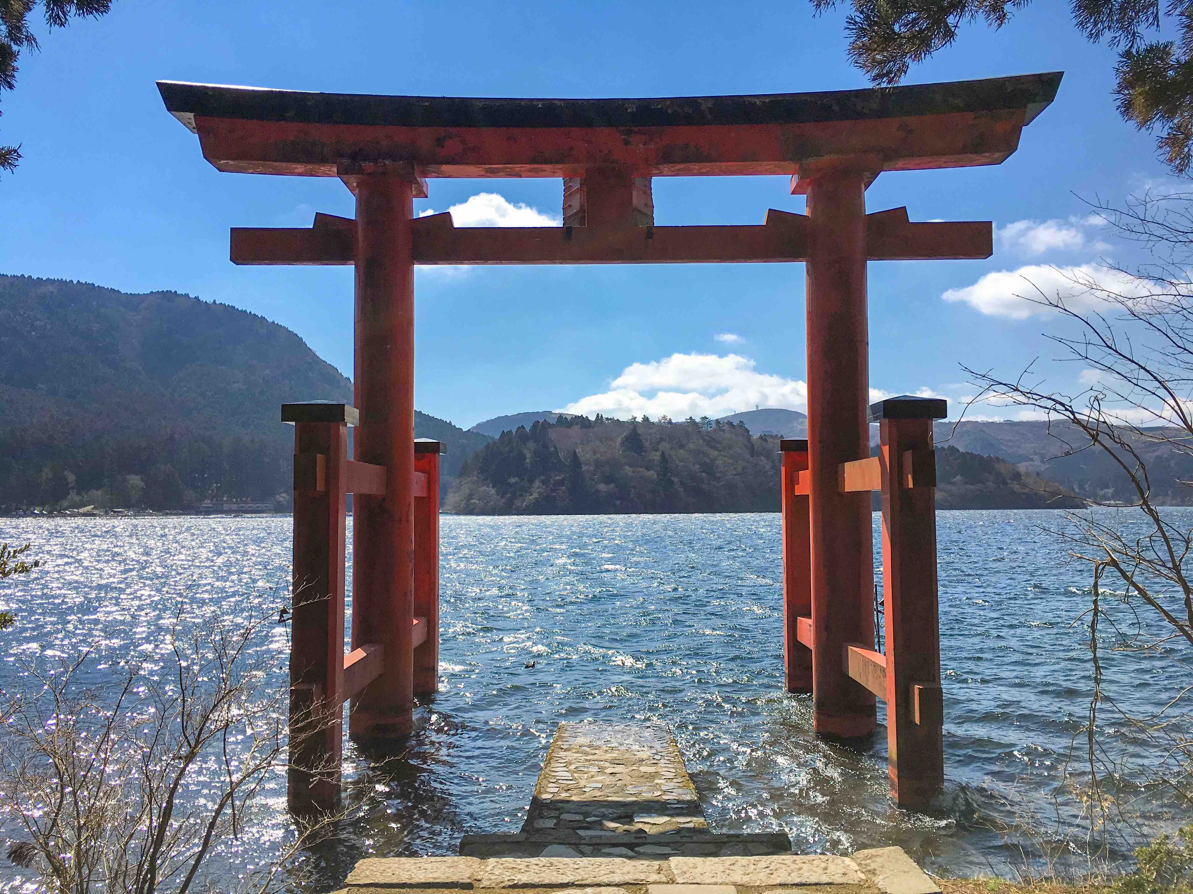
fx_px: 999
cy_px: 447
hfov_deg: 61.7
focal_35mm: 29
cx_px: 596
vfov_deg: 48.2
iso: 25
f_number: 2.2
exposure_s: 1/2700
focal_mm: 4.2
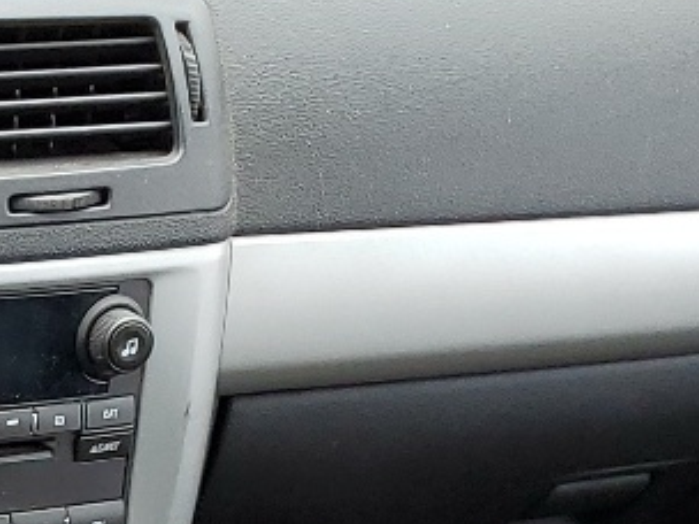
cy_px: 940
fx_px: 2766
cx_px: -529
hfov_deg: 13.1
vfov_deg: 10.2
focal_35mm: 137
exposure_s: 1/270
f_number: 1.5
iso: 50
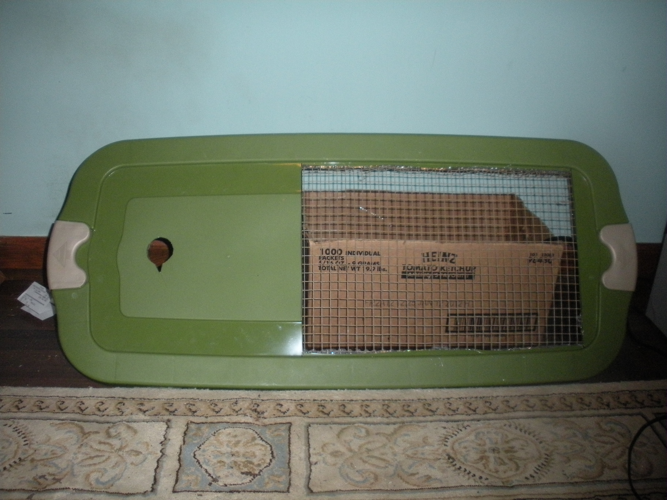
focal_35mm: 35
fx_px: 674
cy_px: 250
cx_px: 334
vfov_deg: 40.7
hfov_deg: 52.6
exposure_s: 1/60
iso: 400
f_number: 3.5
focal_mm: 6.3
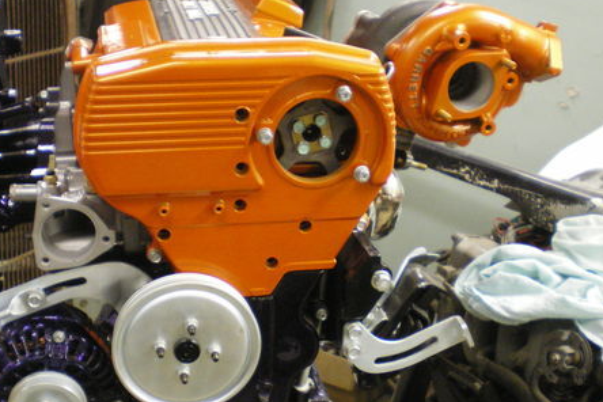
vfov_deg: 23.8
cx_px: 219
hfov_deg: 34.8
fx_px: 955
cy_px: 234
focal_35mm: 57
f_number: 3.1
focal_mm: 6.3
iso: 400
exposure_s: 1/30
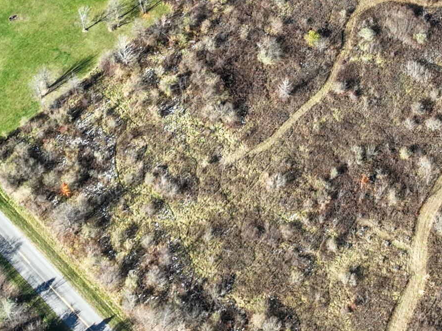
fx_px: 1034
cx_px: 299
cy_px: -84
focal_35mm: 81
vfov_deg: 17.2
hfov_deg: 24.0
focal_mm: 12.29
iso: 100
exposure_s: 1/500
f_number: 2.8
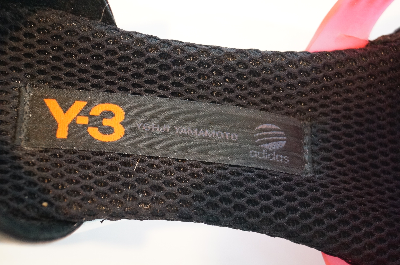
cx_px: 200
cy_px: 132
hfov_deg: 27.0
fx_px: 832
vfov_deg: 18.1
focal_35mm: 75
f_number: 5.6
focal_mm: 50
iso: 3200
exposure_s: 1/30
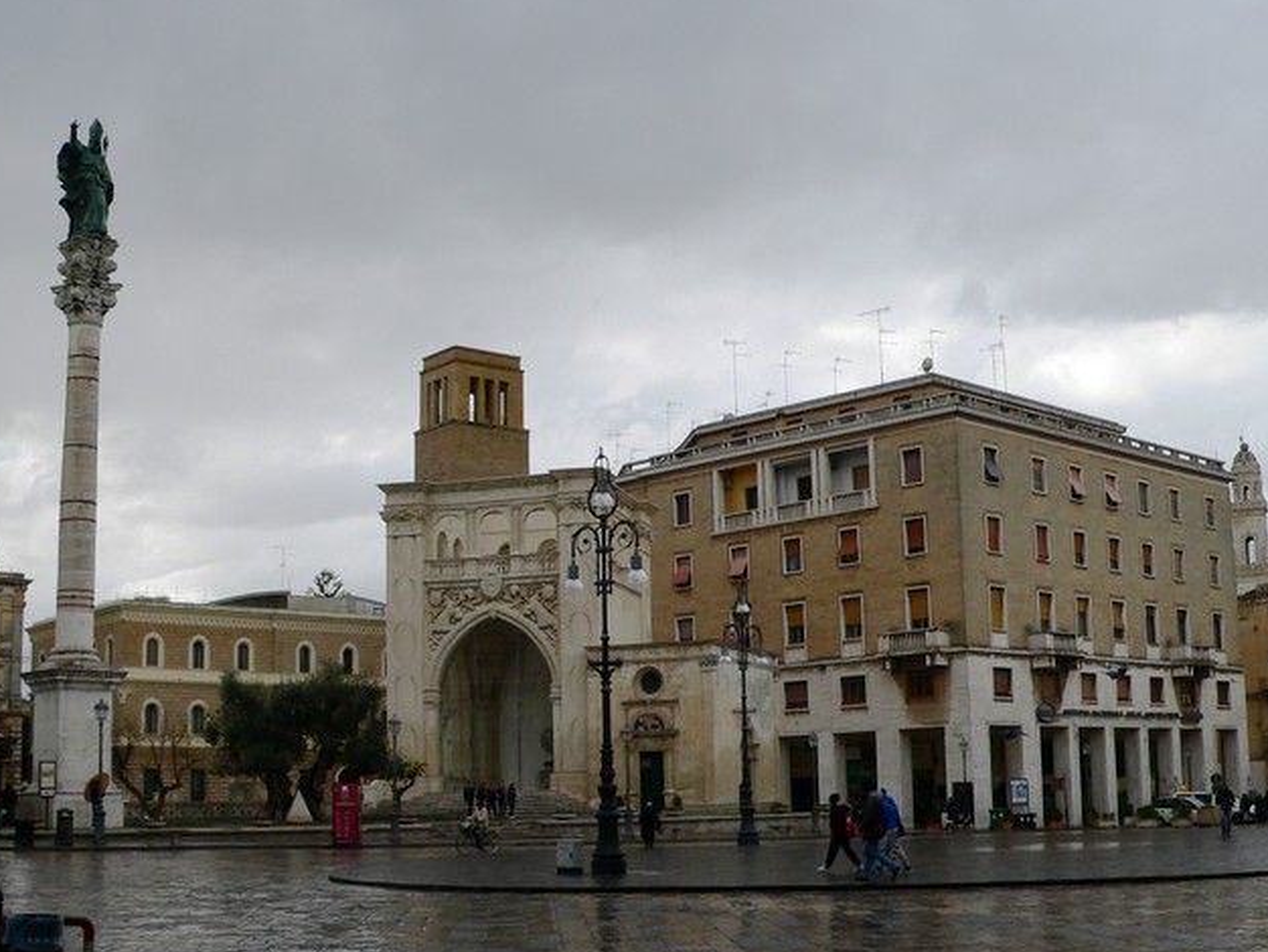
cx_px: 717
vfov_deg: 31.5
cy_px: 561
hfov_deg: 41.1
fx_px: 1686
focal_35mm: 46
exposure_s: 1/640
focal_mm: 6
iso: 80
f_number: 2.8
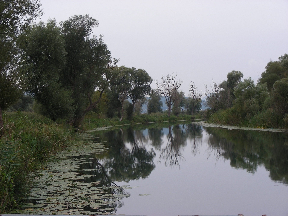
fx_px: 657
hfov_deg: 24.7
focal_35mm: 79
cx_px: 144
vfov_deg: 18.7
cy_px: 108
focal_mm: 13.2
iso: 50
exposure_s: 1/202
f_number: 4
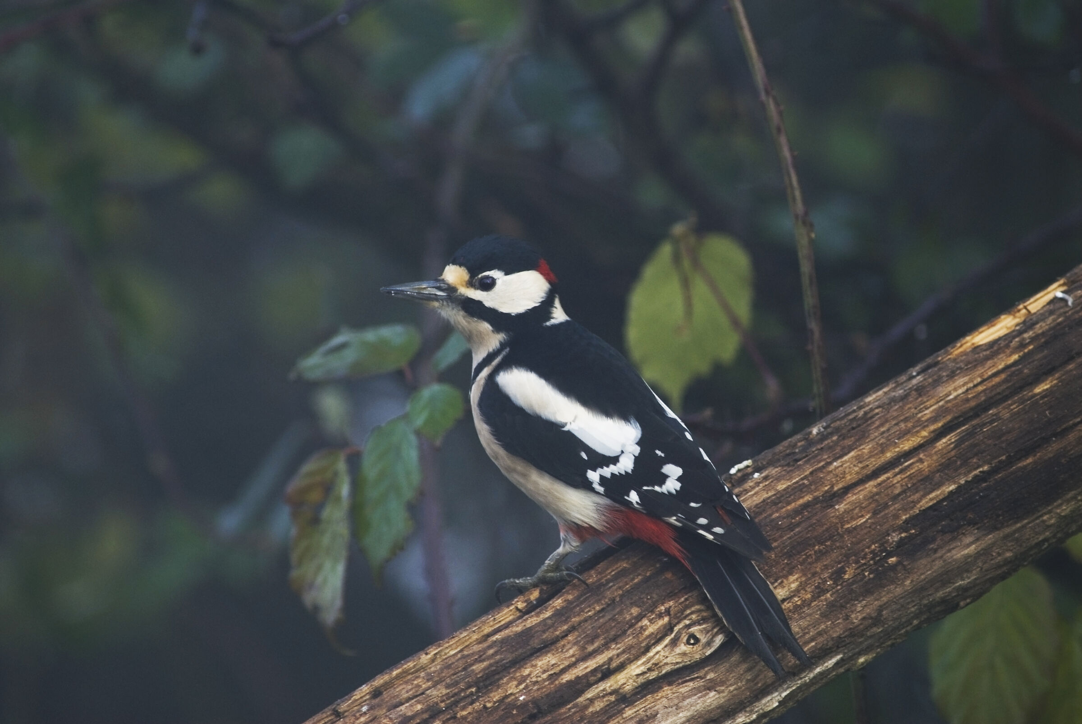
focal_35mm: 600
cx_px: 541
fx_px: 18056
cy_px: 362
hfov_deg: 3.4
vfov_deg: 2.3
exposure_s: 1/90
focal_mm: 400
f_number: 8
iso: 200
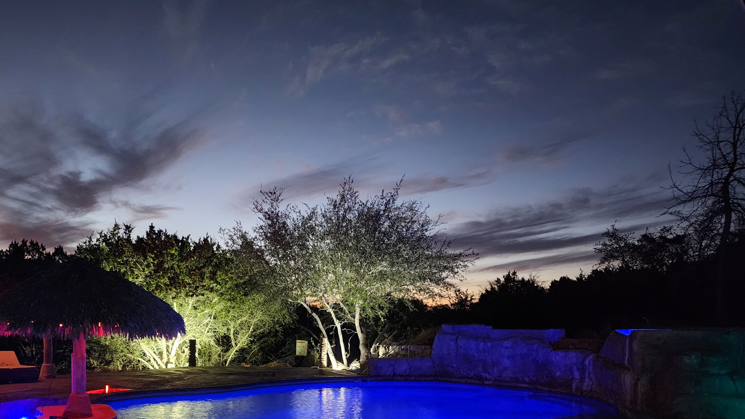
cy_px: 328
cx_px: 323
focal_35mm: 30
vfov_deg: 37.7
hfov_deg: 64.1
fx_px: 593
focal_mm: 6.4
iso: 1250
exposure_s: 1/24
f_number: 1.8
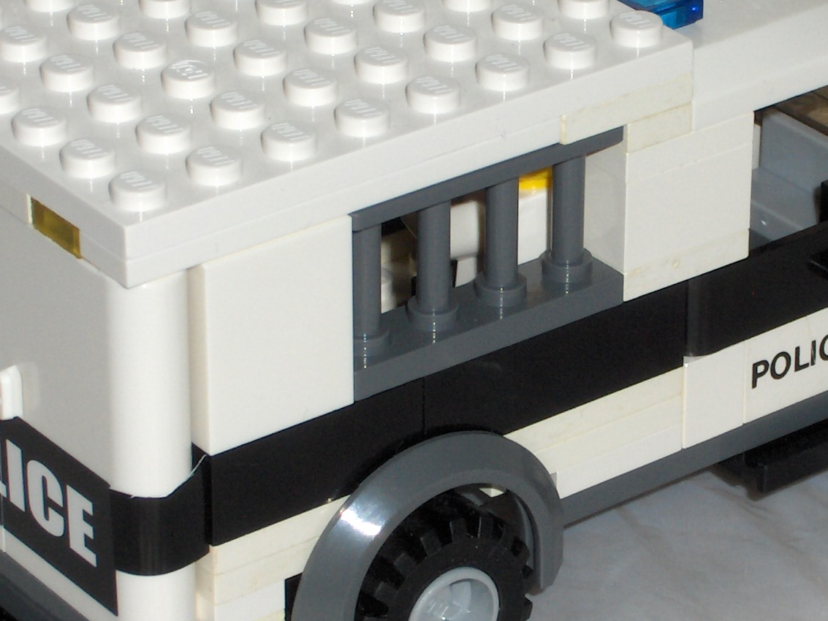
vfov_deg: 8.1
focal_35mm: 183
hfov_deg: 10.8
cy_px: 229
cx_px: 563
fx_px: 4378
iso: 100
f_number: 7
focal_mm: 14.6
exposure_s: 1/125
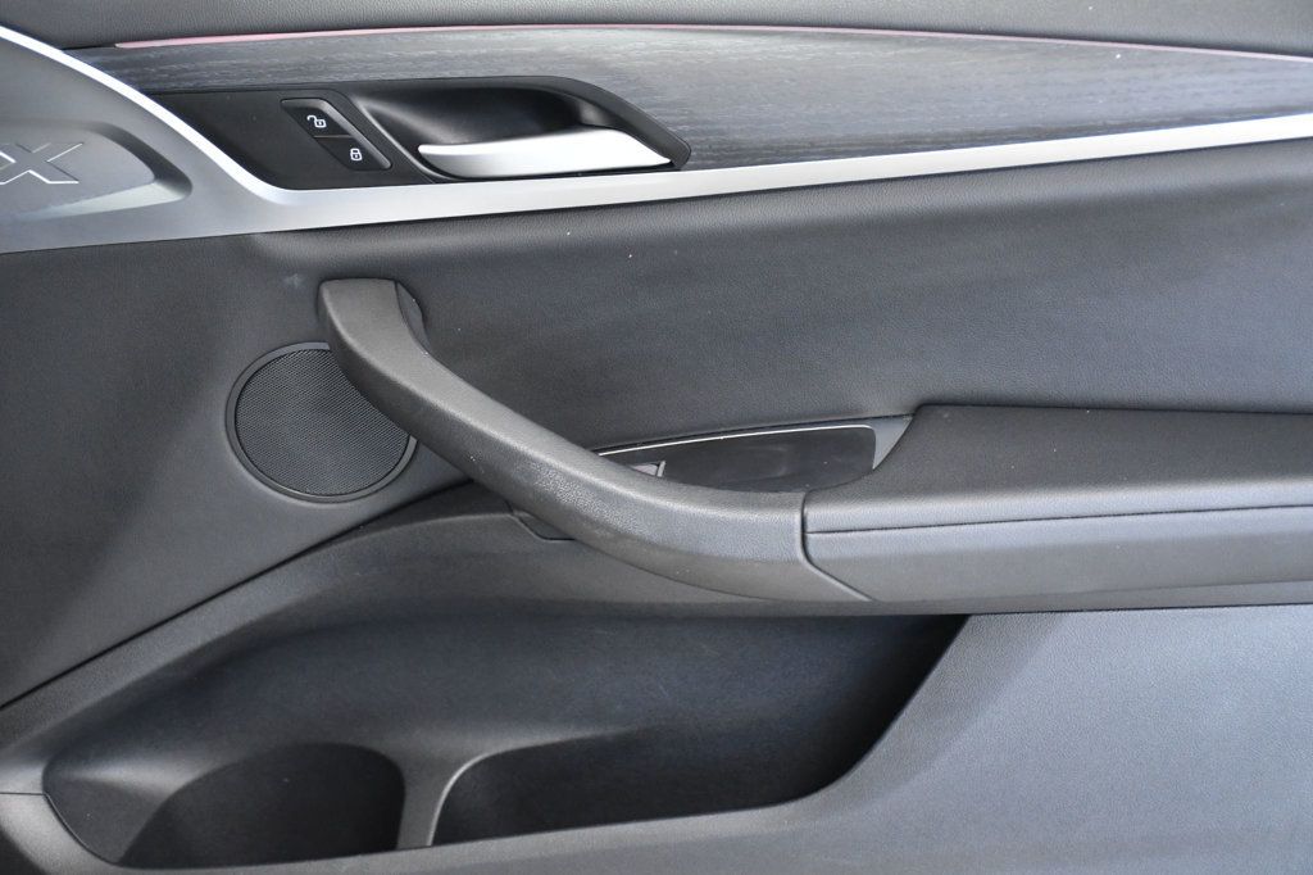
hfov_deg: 30.1
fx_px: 2443
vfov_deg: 20.3
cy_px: 438
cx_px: 656
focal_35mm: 67
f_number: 4.8
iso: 2500
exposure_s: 1/100
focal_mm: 45
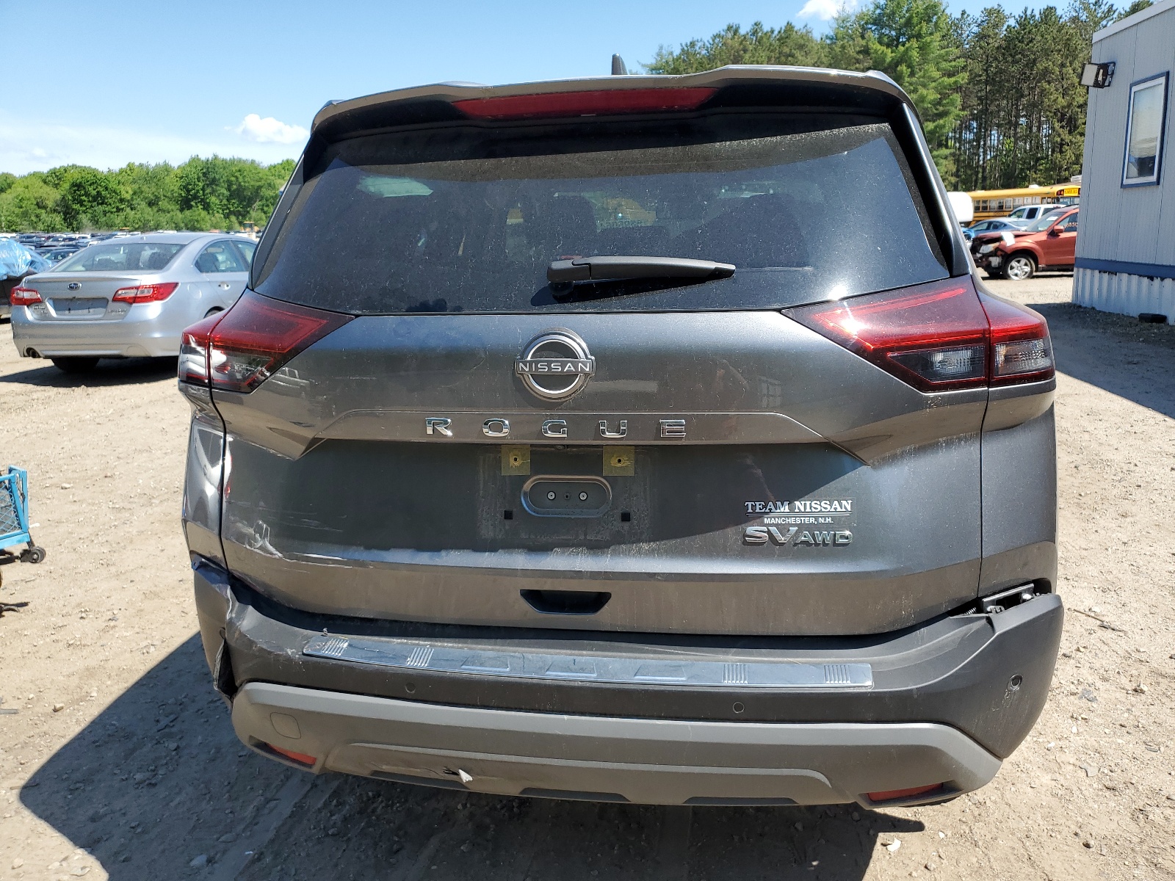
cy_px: 440
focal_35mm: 26
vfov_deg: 53.1
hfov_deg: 67.3
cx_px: 588
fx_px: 883
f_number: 1.5
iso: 50
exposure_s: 1/1667
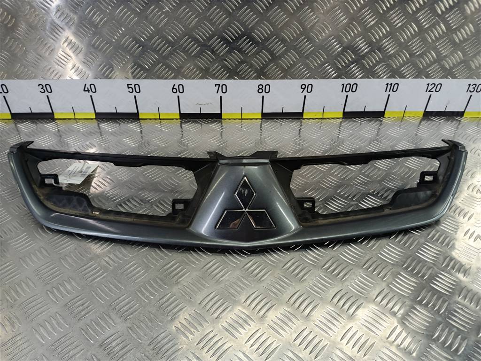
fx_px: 375
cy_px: 180
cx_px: 240
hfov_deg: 65.3
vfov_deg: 51.4
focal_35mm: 27
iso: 107
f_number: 1.6
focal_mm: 4.11
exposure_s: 1/33.3
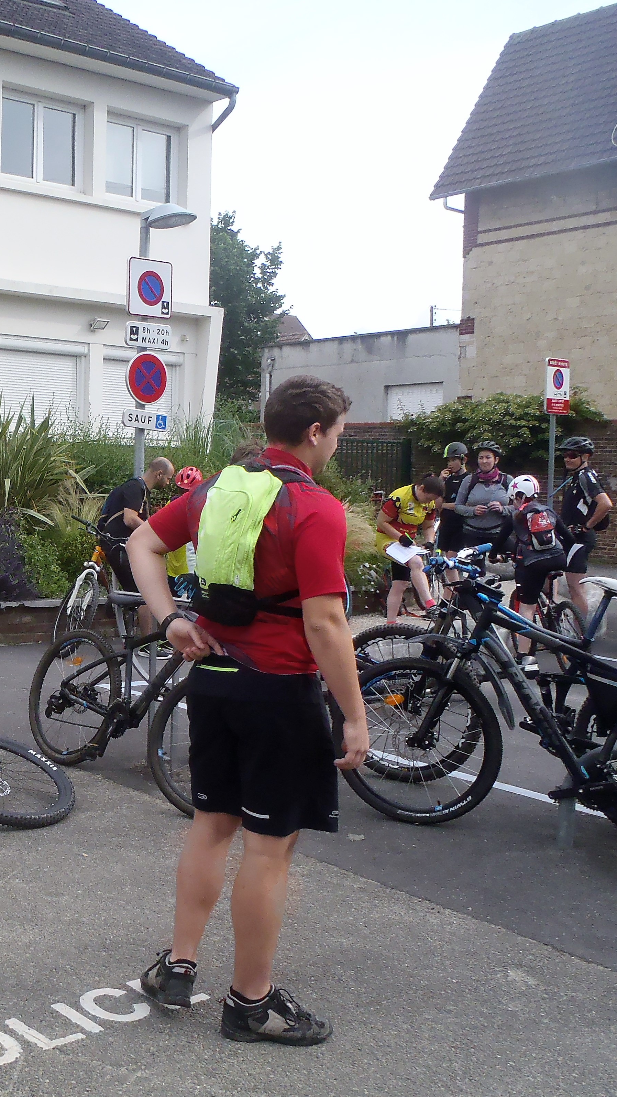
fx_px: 1192
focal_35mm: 41
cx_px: -20
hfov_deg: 27.2
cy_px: 550
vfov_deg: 49.4
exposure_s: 1/500
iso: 160
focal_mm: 5
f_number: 3.9
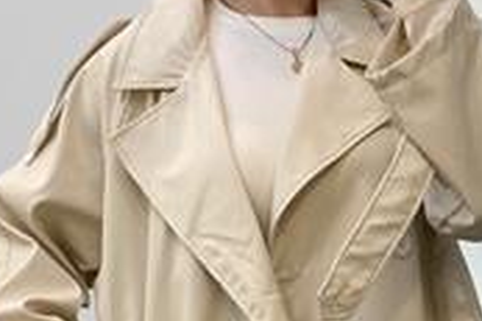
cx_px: 304
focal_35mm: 129
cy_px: 188
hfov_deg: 15.9
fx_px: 1725
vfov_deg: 10.6
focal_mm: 6
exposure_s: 1/100
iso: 64
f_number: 2
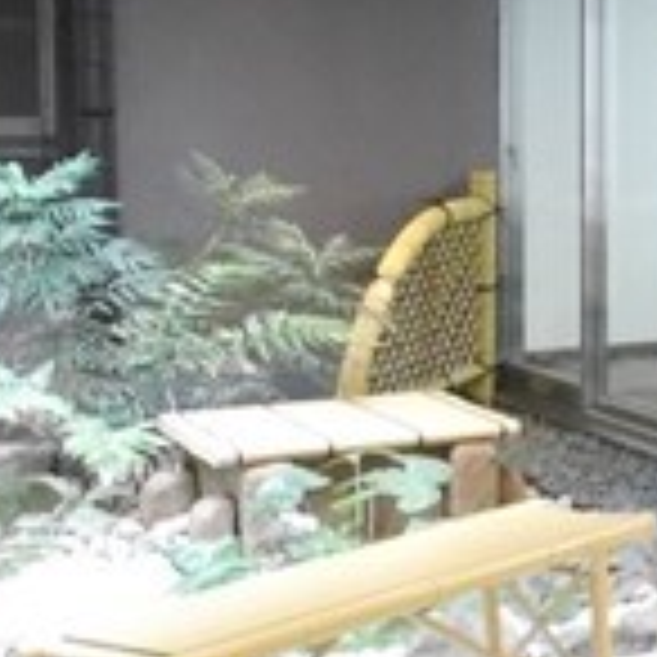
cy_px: 216
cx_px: 1300
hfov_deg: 15.8
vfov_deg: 19.9
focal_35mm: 87
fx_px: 1868
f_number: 5
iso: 2500
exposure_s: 1/60
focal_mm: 7
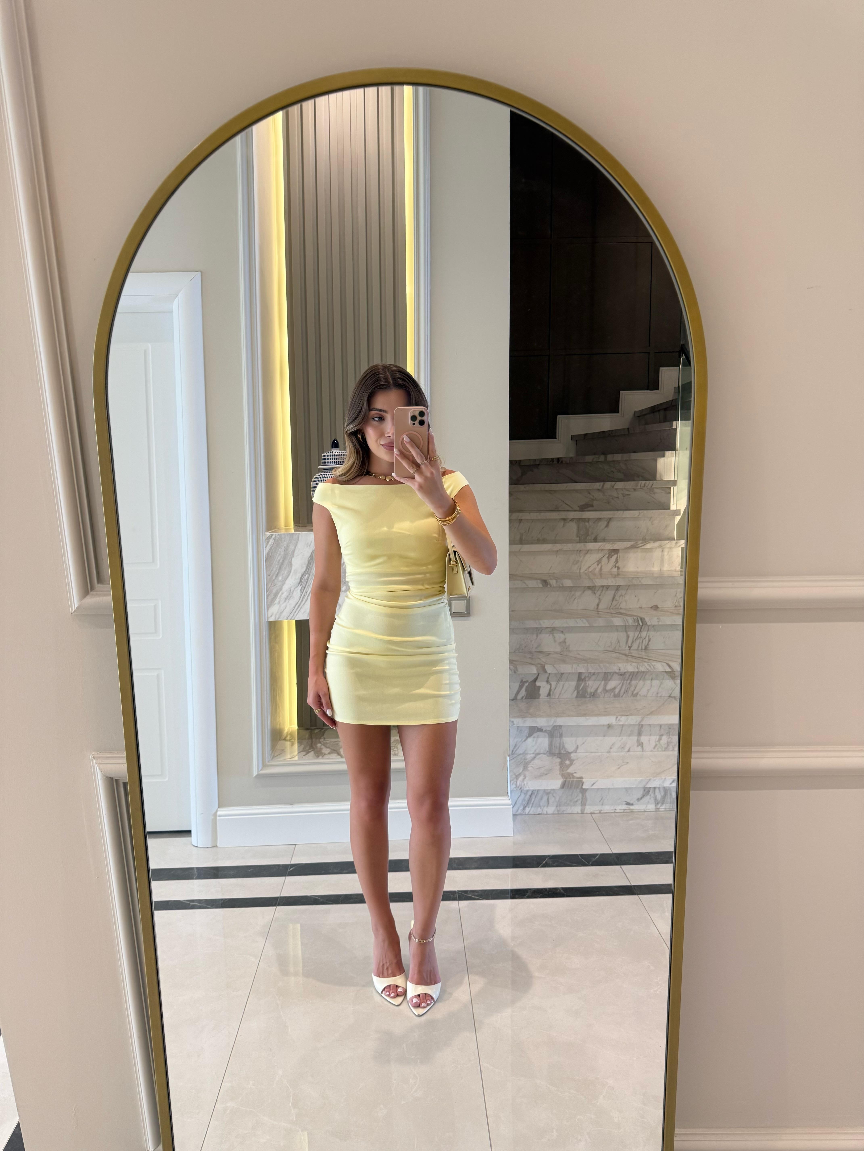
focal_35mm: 24
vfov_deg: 71.6
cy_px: 576
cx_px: 432
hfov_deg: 56.8
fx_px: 799
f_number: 1.78
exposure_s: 1/100
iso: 160
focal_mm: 6.76
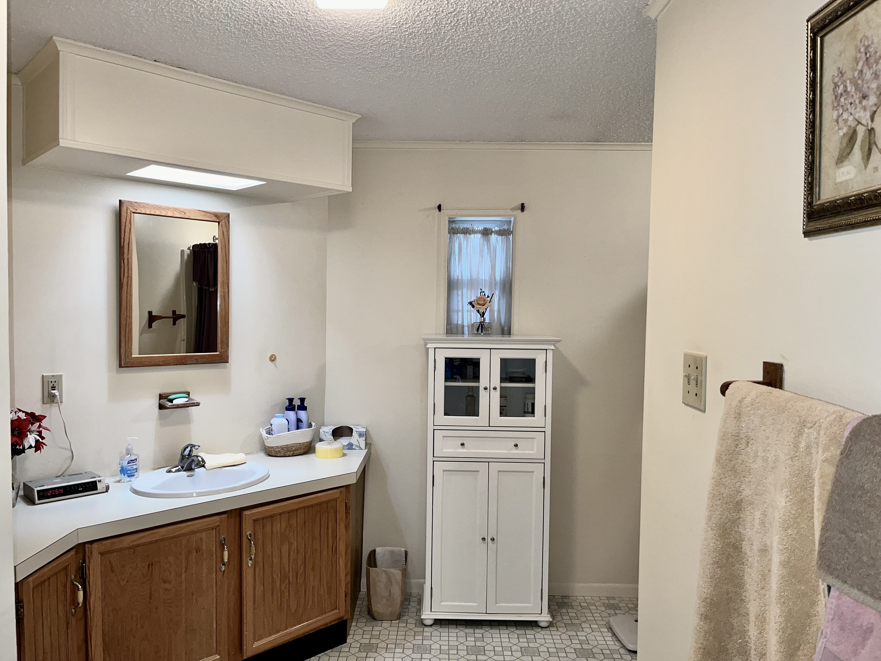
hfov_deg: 67.3
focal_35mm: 26
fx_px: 662
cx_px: 440
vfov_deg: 53.1
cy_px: 330
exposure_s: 1/29
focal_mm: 5.1
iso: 64
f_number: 1.6
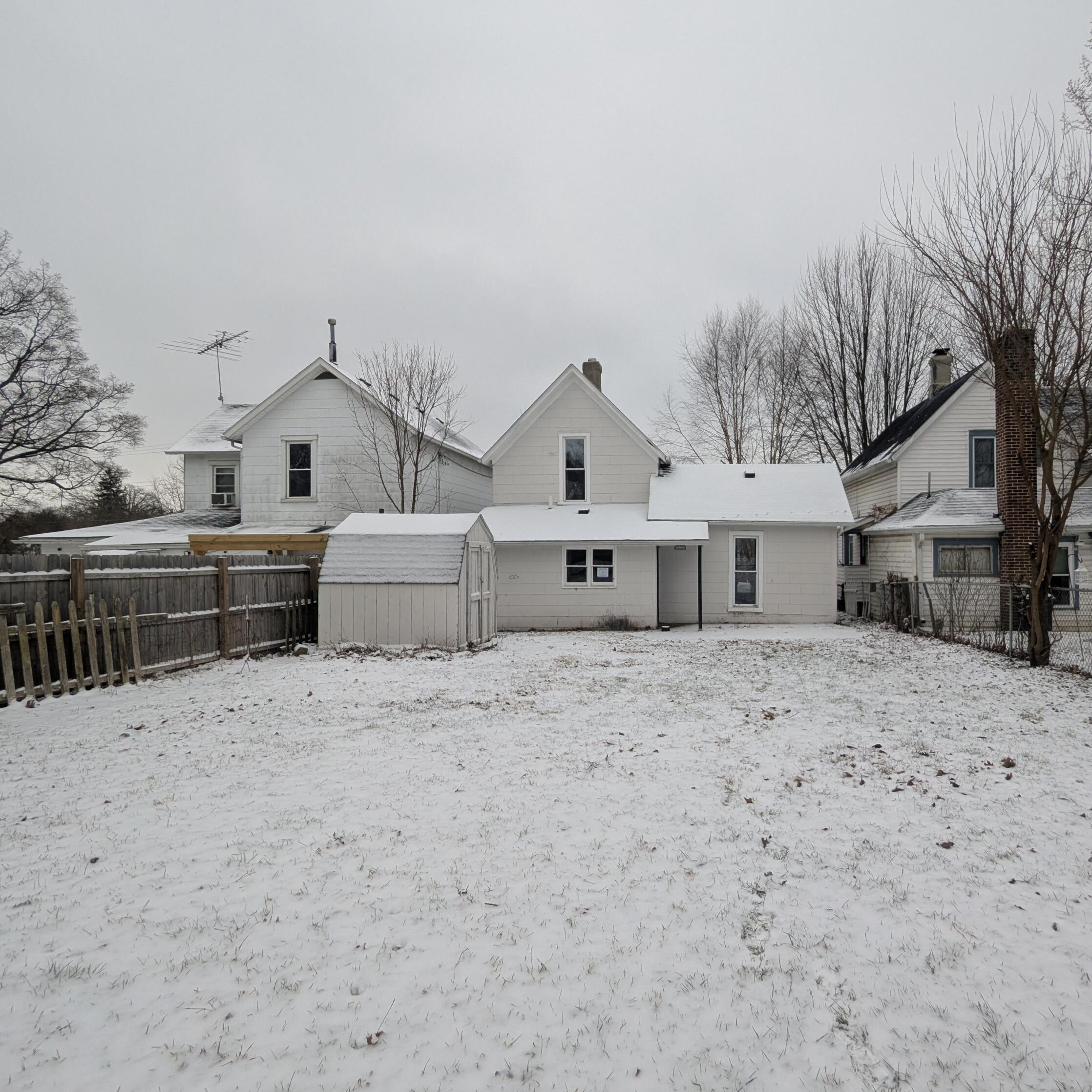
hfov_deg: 76.8
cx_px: 654
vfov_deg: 77.7
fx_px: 678
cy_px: 545
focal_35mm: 19
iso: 54
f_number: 2.2
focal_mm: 2.35
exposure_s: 1/119
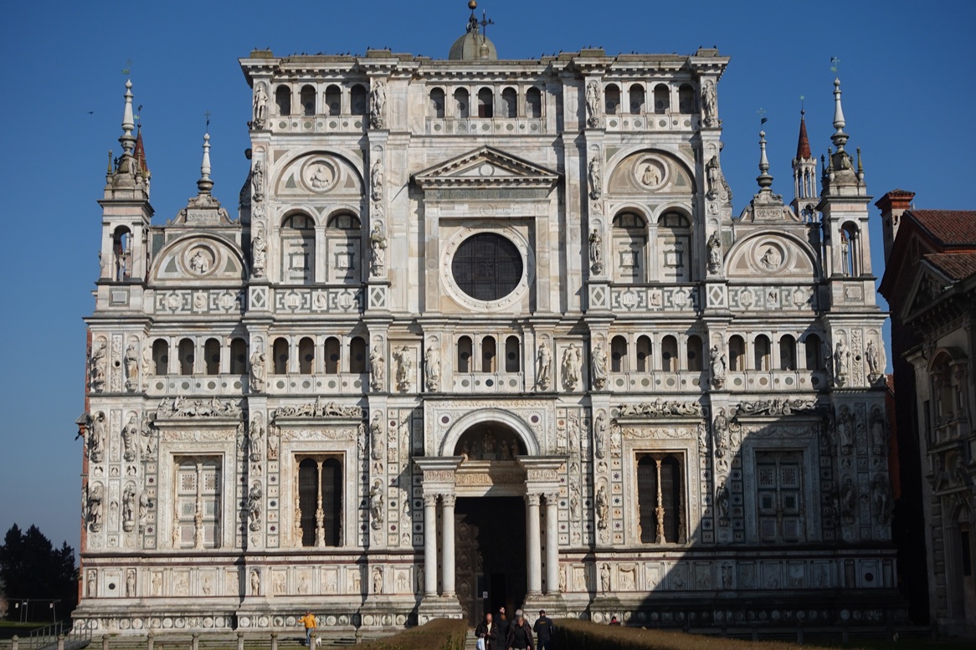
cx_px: 488
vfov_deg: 22.6
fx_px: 1626
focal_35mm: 60
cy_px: 325
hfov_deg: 33.4
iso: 125
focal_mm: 22
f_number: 5.6
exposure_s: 1/160
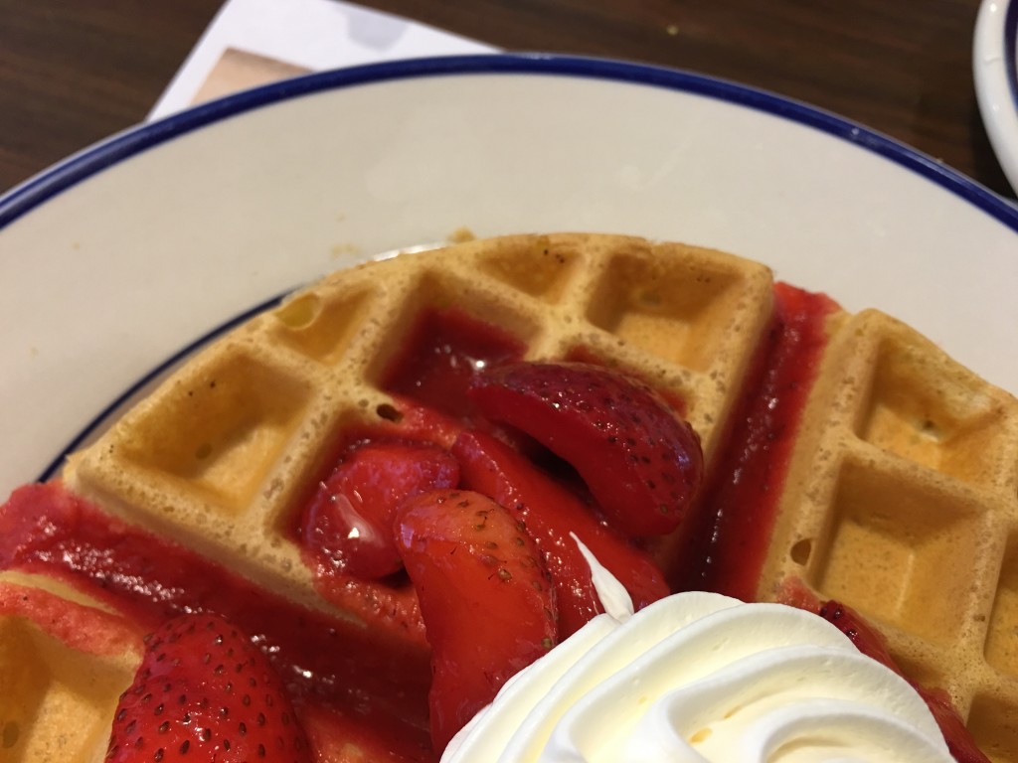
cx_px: 509
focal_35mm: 29
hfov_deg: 61.7
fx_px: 853
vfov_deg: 48.2
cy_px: 382
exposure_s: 1/15
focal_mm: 4.15
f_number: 2.2
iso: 50
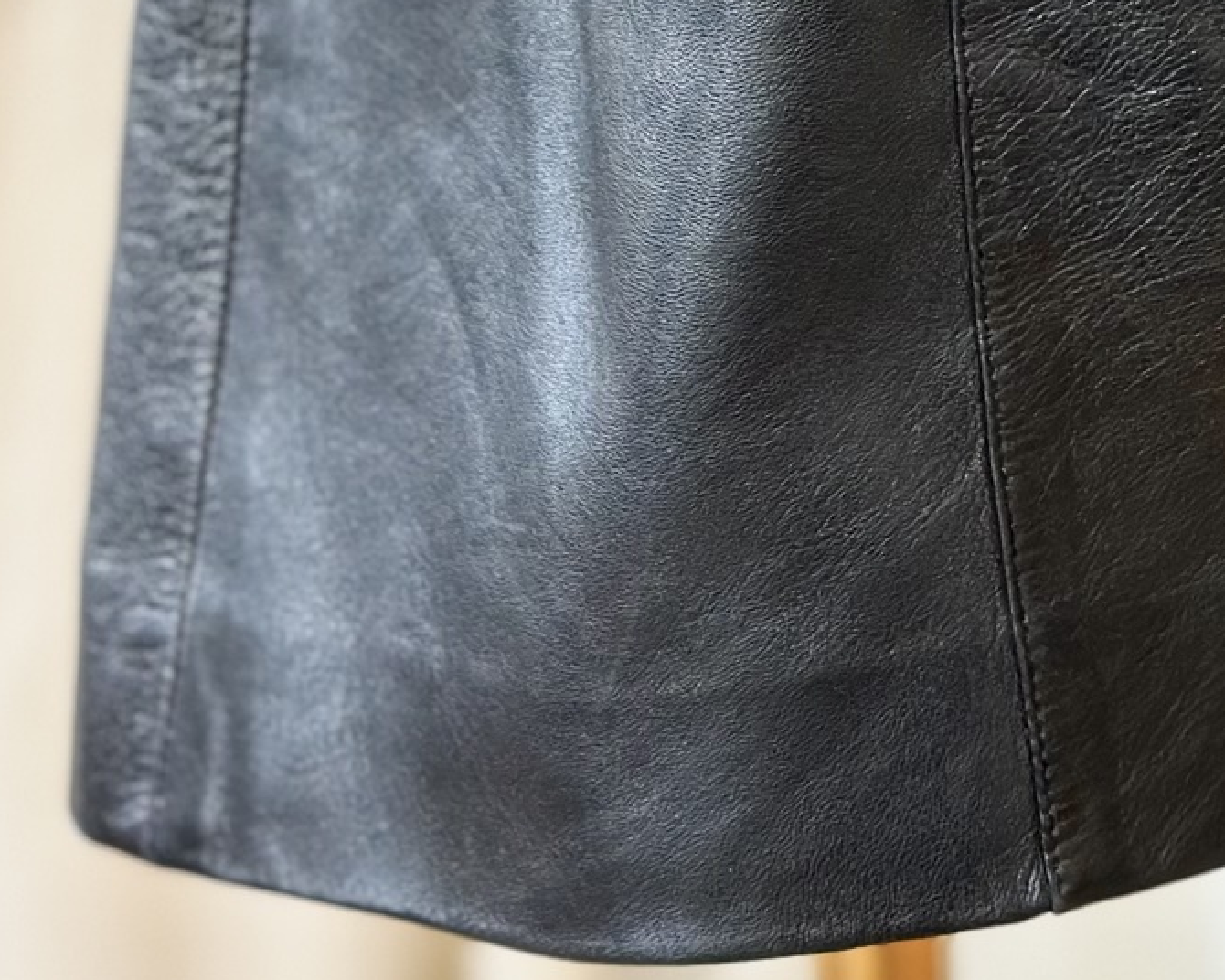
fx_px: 5112
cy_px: -488
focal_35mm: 141
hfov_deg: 13.5
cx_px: 1143
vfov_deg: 10.6
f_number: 1.78
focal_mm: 6.86
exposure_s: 1/33
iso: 320
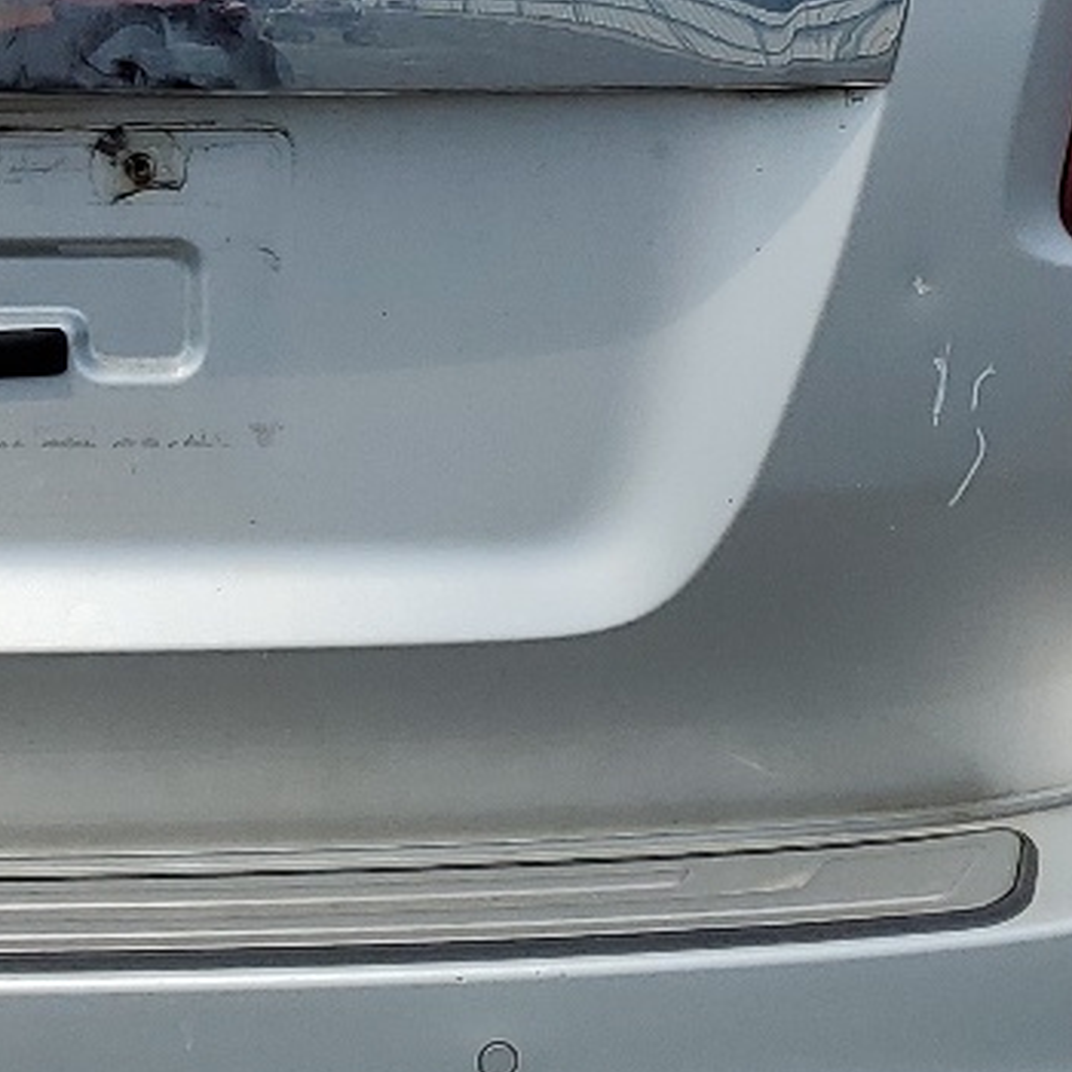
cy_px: -40
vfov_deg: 16.2
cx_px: -28
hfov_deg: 16.2
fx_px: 3679
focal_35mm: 105
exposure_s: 1/5000
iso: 50
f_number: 1.5
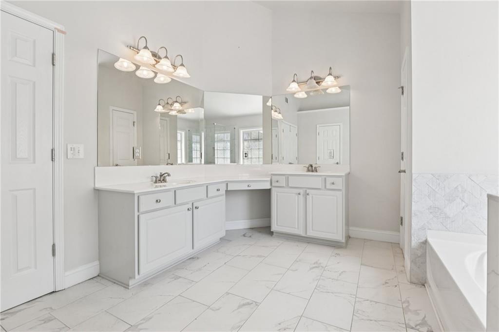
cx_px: 250
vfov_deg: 73.7
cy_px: 166
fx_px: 222
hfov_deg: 96.8
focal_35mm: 16
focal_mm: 16
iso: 200
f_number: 8
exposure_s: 1/60
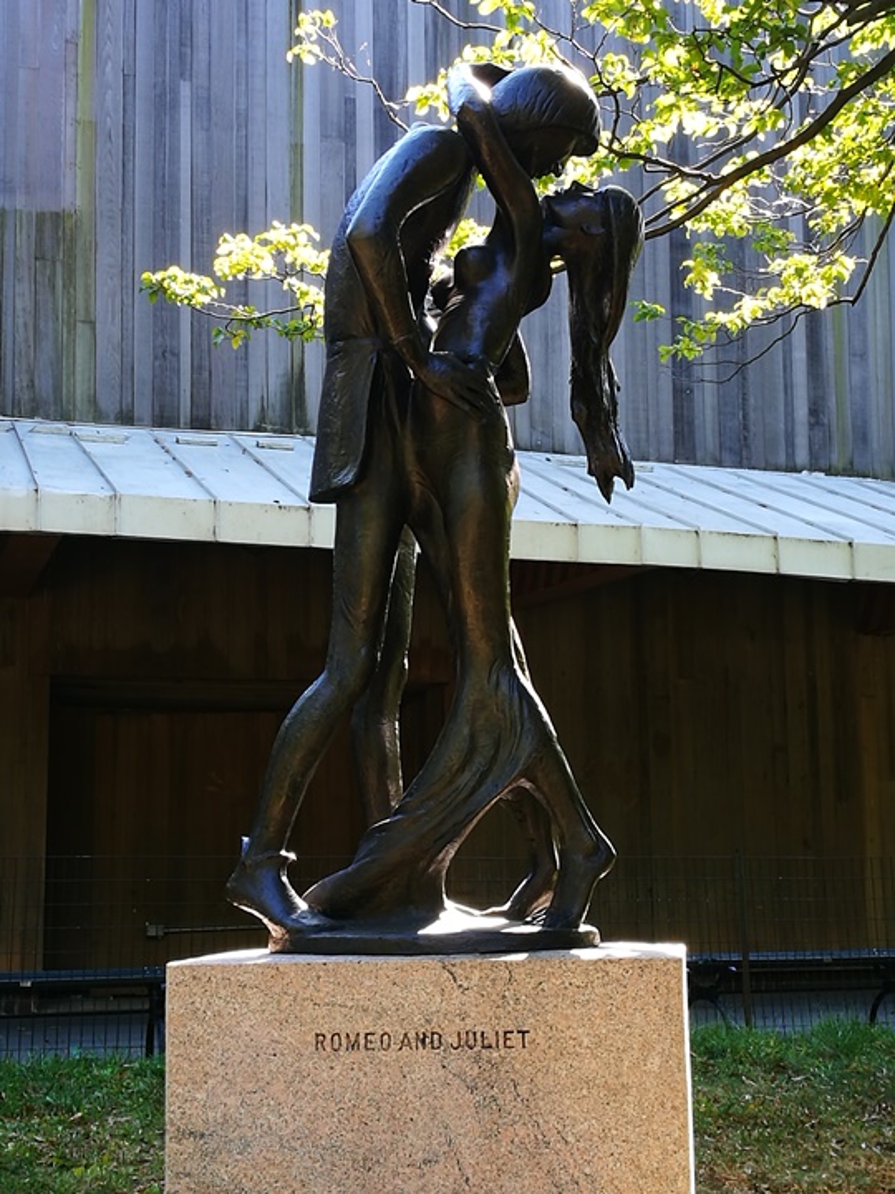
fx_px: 2137
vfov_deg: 31.2
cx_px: 448
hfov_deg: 23.7
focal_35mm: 62
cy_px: 597
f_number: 2.2
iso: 50
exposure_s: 1/60
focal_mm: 4.5
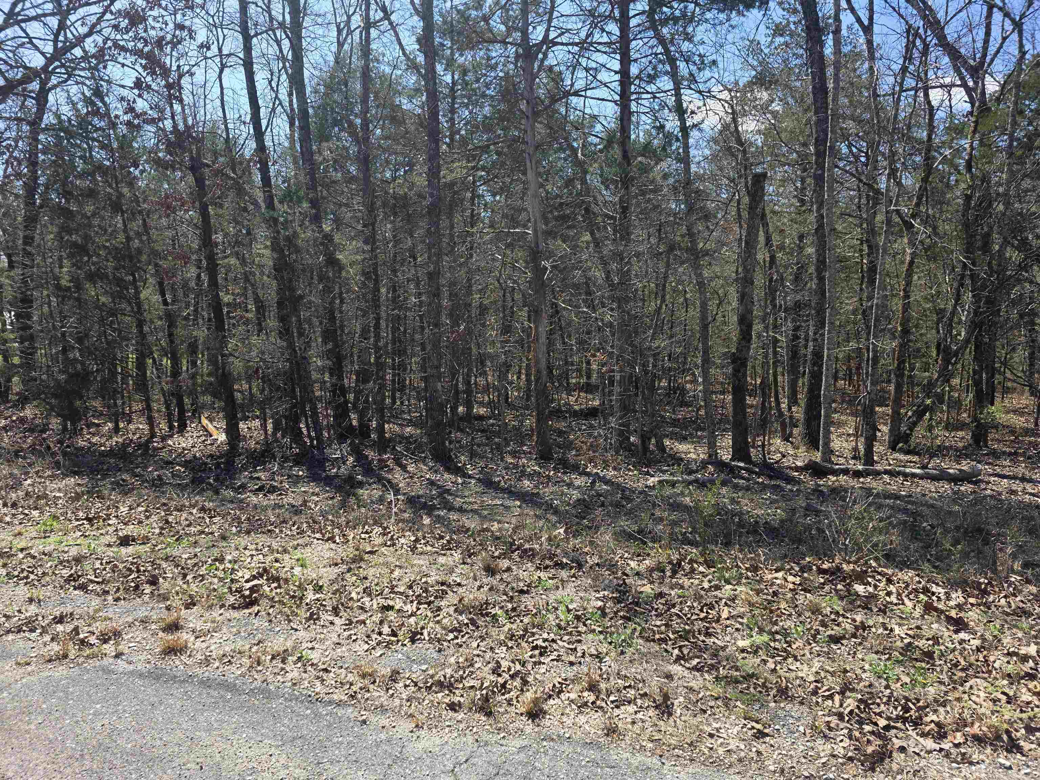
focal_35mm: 23
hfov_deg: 73.9
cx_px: 520
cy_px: 390
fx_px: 691
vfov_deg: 58.9
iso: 80
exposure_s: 1/1989
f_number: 1.7
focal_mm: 6.3
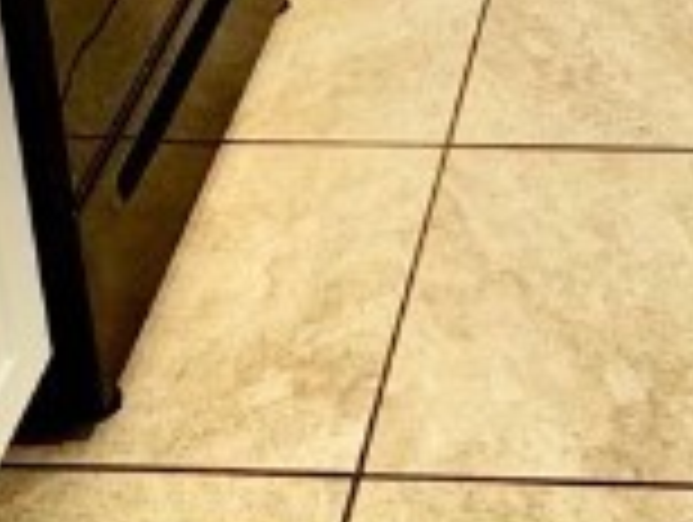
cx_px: 634
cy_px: -684
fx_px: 1865
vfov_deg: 12.7
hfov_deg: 20.6
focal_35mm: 93
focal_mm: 2.22
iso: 250
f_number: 2.2
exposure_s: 1/60
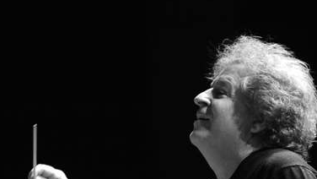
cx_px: 142
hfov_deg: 6.5
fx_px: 2809
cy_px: 150
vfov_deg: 3.6
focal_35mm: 334
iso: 2000
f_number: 2.8
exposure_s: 1/320
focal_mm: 200
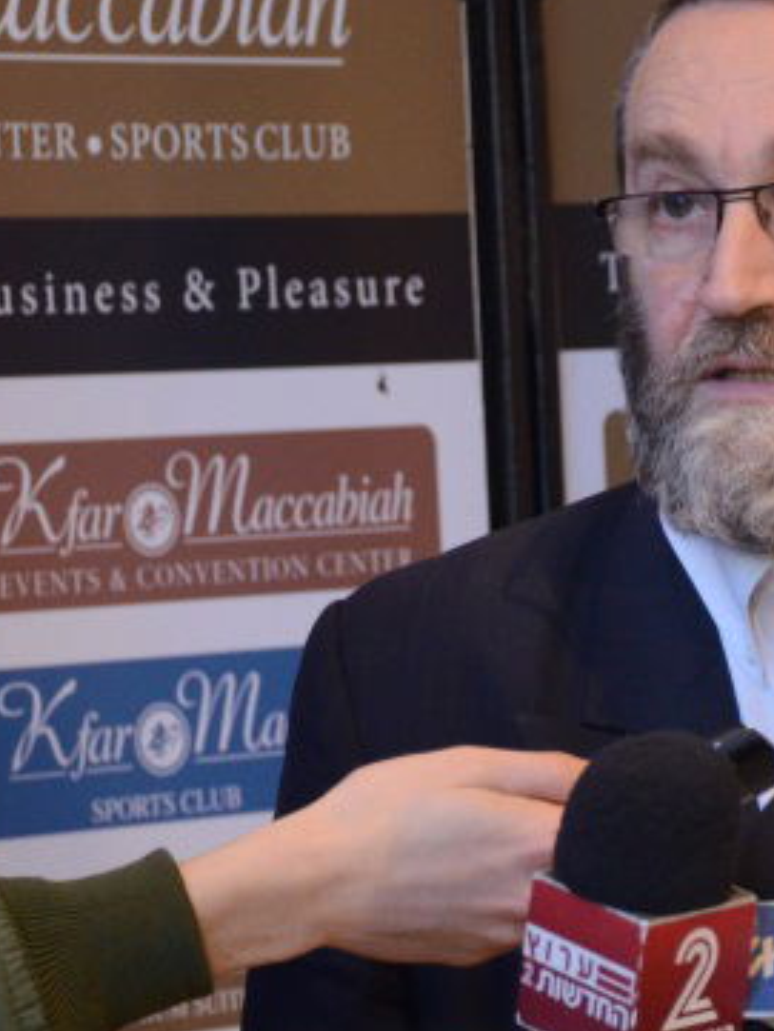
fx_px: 6317
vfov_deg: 9.3
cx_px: 877
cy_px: 751
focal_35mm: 212
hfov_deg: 7.0
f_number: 6.3
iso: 1600
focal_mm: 52
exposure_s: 1/50
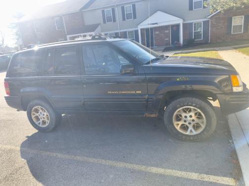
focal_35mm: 25
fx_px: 180
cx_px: 124
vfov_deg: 54.9
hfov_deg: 69.4
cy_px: 93
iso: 100
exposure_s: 1/546
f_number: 1.7
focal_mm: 4.68
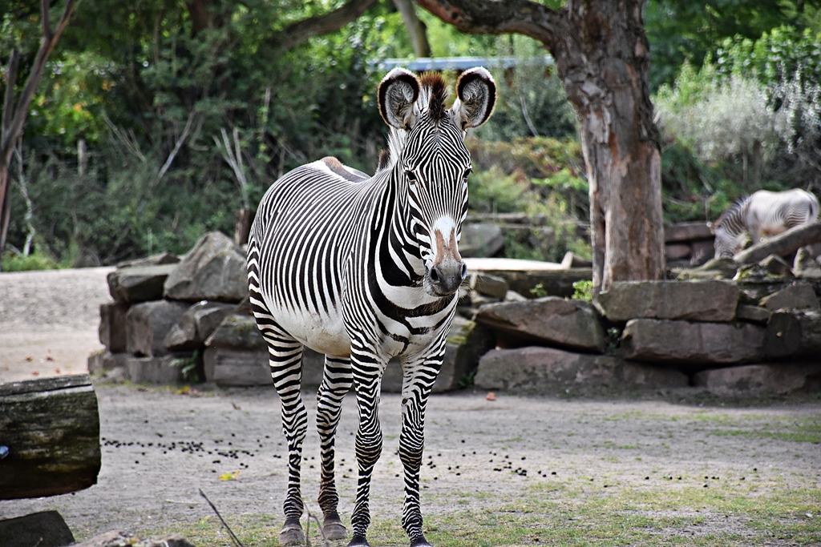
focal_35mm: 210
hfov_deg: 9.8
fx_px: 4790
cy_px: 274
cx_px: 410
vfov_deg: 6.5
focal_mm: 140
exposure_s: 1/500
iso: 800
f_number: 5.6
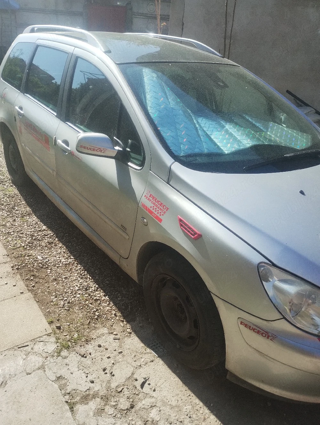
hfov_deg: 49.9
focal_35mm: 28
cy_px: 212
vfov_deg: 63.4
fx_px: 344
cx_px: 160
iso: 100
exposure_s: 1/526
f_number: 1.8
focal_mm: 4.27
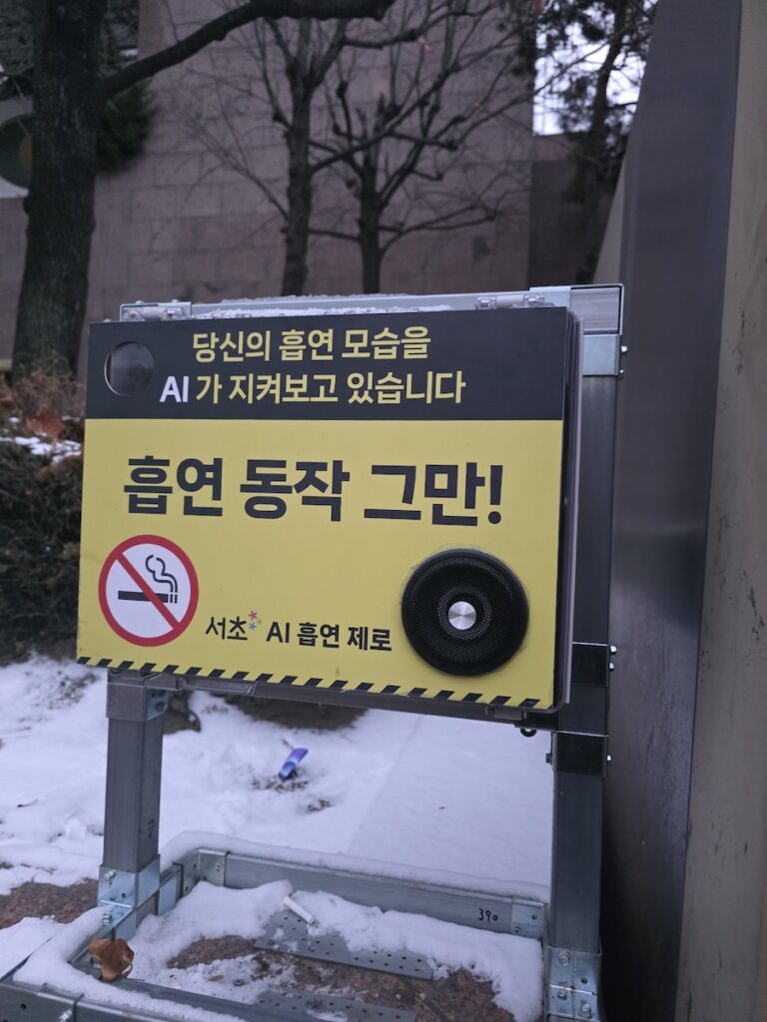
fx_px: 679
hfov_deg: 58.9
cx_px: 384
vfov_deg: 73.9
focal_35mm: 23
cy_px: 511
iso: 2000
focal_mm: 6.3
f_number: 1.7
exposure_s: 1/120
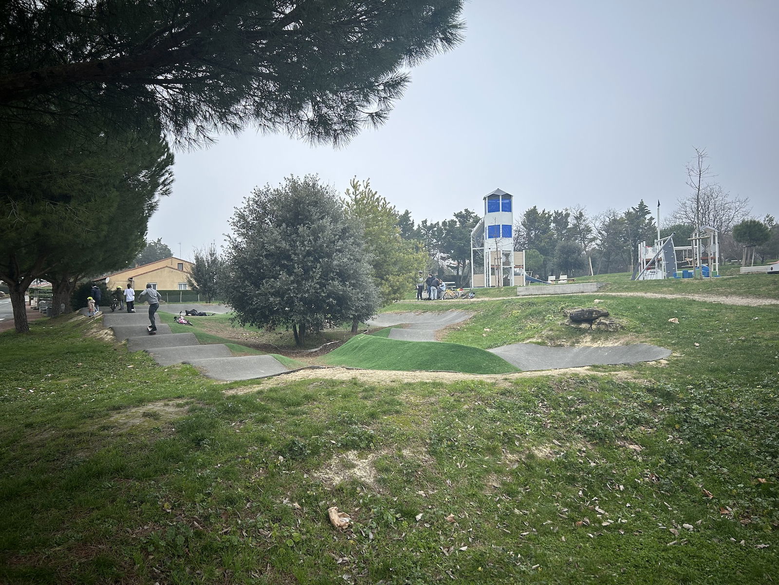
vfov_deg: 53.1
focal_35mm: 26
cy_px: 292
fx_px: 585
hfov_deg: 67.3
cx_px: 390
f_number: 1.5
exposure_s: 1/121
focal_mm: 5.7
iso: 64
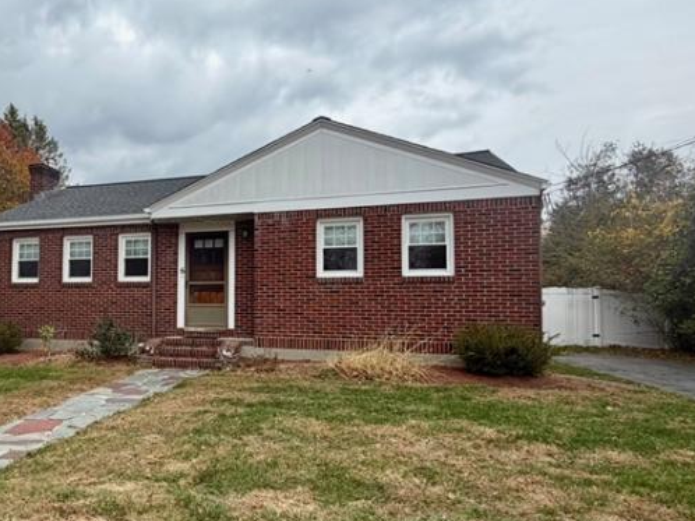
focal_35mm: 27
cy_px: 292
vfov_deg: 51.2
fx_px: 542
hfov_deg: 61.7
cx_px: 174
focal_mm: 2.22
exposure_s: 1/535
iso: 40
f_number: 2.2
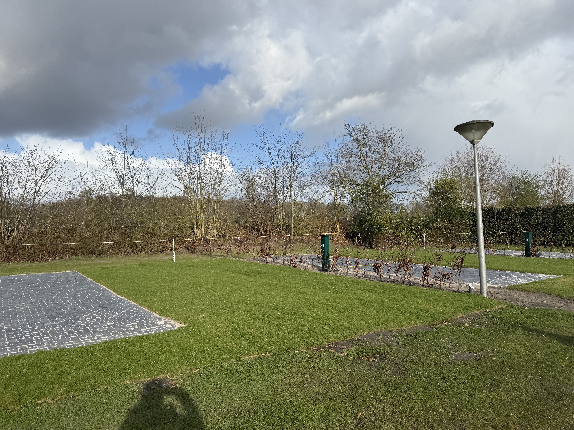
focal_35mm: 26
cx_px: 271
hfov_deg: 67.3
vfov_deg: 53.1
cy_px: 219
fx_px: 431
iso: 80
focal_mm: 6.76
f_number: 1.78
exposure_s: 1/4975
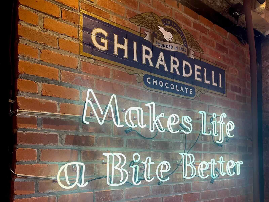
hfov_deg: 71.6
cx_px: 134
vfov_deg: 56.8
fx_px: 187
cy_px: 101
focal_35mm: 24
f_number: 1.78
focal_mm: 6.86
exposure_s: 1/120
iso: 100
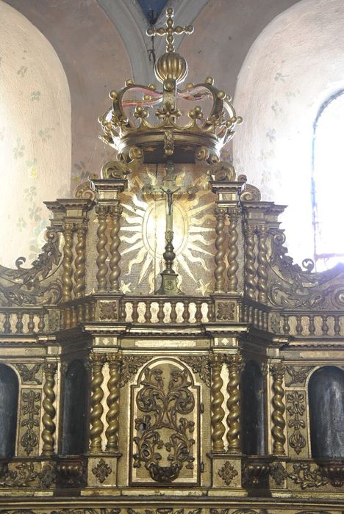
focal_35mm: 75
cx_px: 172
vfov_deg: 27.0
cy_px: 257
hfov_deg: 18.2
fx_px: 1073
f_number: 7.1
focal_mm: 50
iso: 400
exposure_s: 2.5
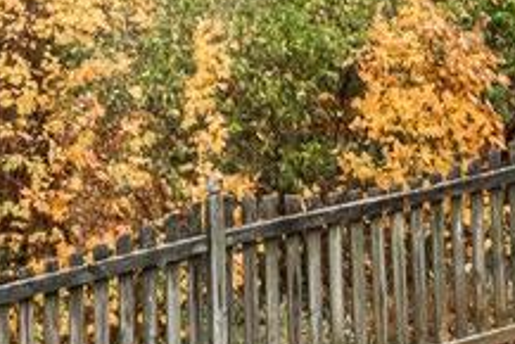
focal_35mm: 113
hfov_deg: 18.1
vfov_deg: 10.4
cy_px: -492
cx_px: 244
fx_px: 1618
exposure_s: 1/500
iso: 400
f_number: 8
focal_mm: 17
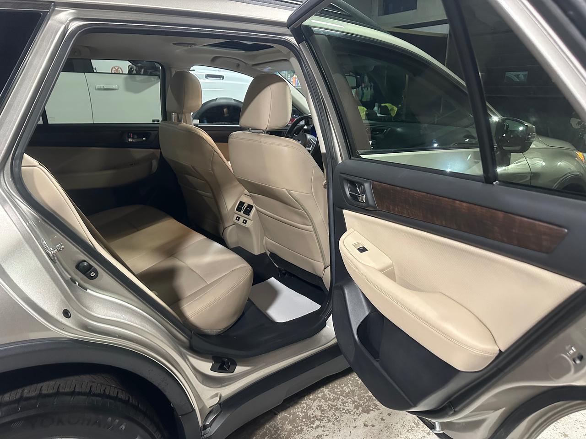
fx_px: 406
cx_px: 293
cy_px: 220
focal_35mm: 24
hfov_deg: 71.6
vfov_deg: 56.8
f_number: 1.78
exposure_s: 1/40
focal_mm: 6.86
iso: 640
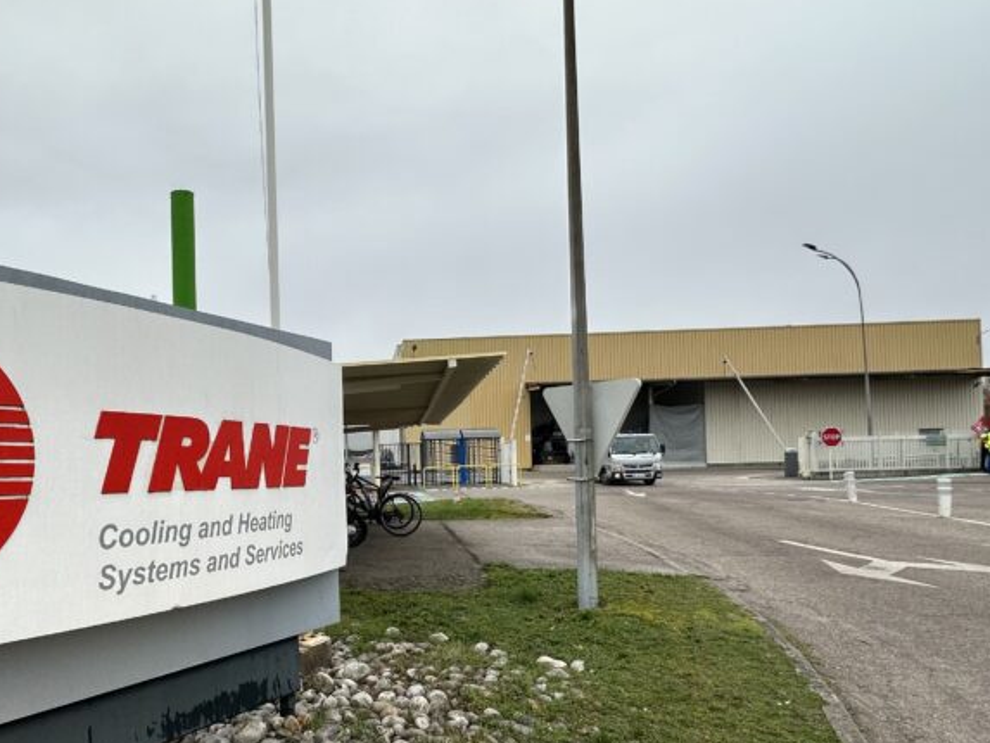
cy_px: 449
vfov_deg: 54.5
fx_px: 715
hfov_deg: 66.8
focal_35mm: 25
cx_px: 304
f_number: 2.2
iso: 40
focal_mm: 2.22
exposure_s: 1/389
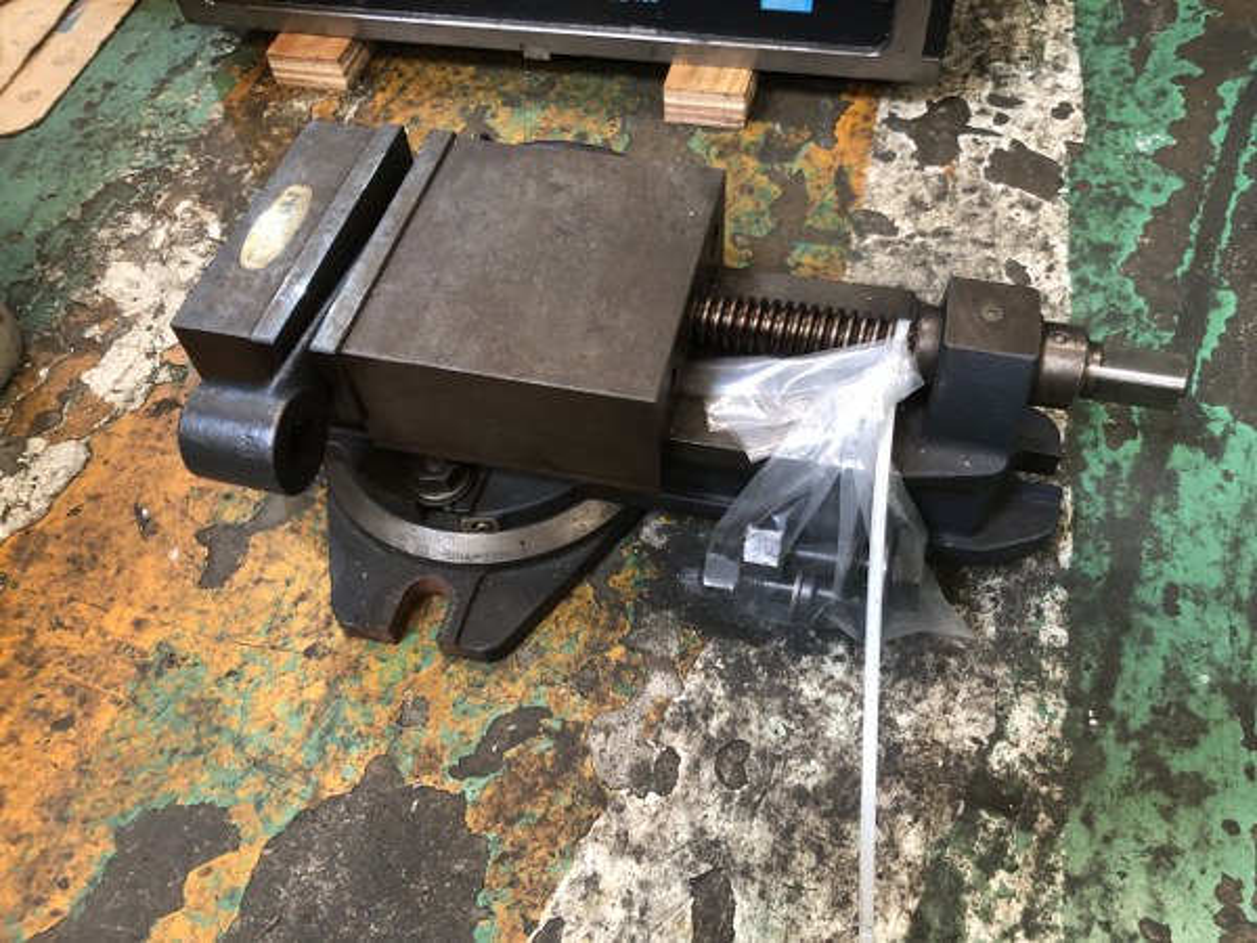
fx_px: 1017
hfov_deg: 63.4
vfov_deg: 49.7
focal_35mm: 28
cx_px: 628
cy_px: 472
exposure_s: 1/15
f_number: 1.8
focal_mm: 3.99
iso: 80
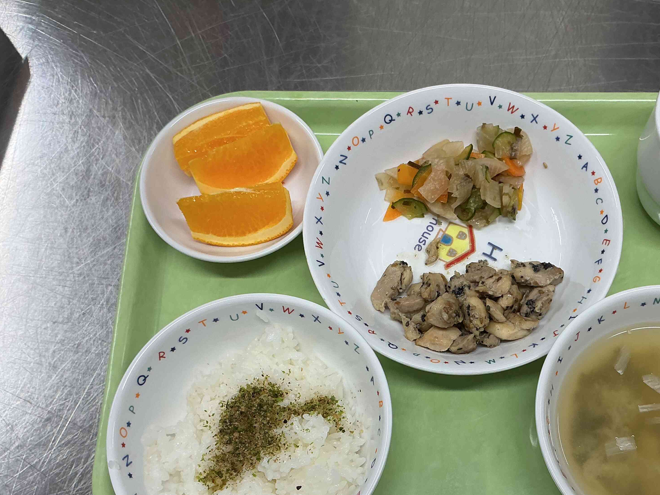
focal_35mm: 40
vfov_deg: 35.5
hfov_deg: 46.1
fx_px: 763
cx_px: 439
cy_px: 337
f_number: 1.8
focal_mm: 3
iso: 25
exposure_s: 1/120
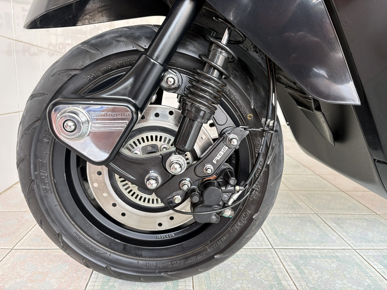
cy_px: 145
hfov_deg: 67.3
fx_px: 291
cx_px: 194
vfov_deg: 53.1
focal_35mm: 26
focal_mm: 5.96
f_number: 1.6
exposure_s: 1/60
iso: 125
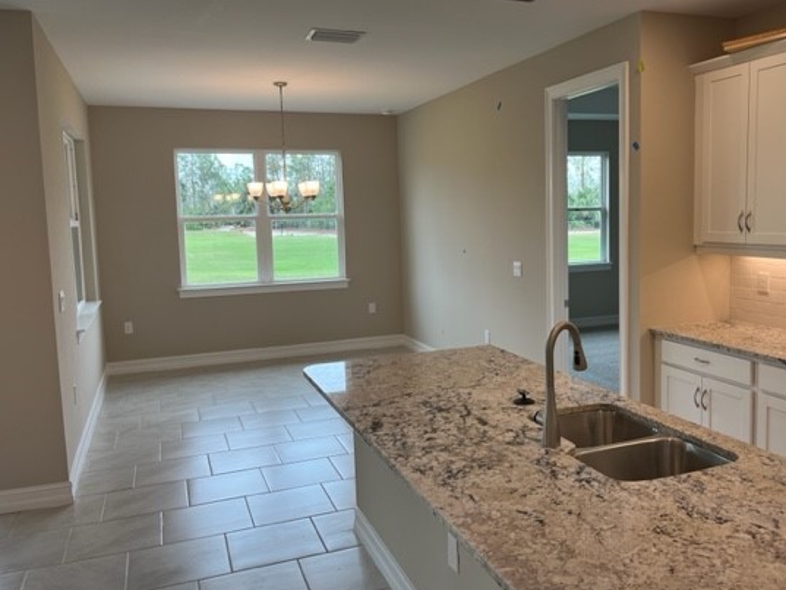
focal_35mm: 31
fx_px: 704
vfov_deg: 45.4
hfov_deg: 58.1
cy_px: 283
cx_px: 455
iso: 50
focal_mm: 5.1
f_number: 1.6
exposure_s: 1/161
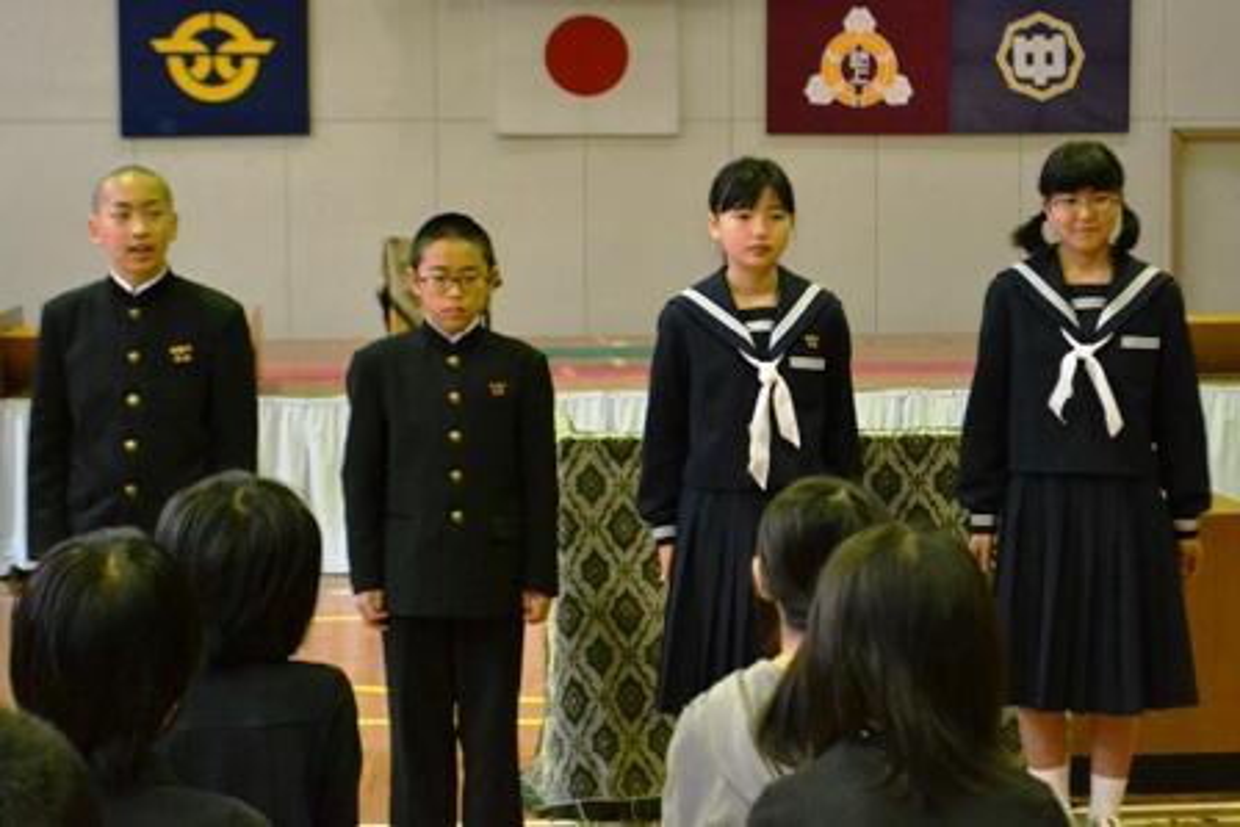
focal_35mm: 68
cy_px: 414
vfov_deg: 20.2
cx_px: 620
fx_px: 2326
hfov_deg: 29.9
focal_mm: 45
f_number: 5.3
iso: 3200
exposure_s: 1/60
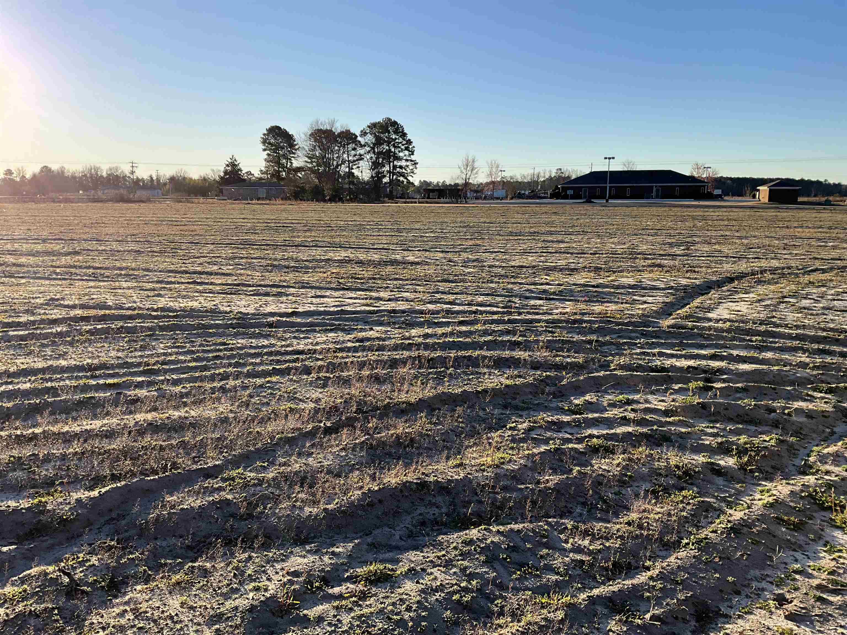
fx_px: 710
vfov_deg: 48.2
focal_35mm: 29
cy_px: 318
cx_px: 424
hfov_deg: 61.7
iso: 25
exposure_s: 1/1311
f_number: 1.8
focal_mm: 3
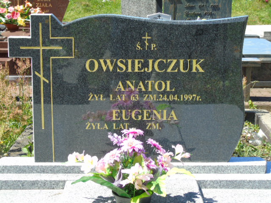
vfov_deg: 20.7
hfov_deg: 27.4
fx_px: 556
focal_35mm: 71
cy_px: 102
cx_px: 136
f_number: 4.7
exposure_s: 1/200
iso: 80
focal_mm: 13
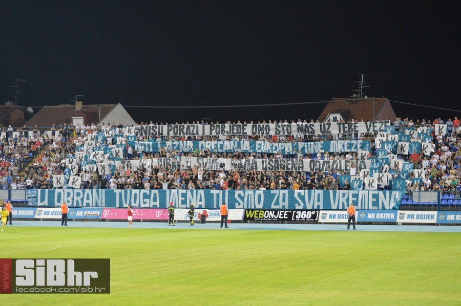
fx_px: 1305
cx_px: 230
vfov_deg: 13.4
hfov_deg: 20.0
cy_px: 153
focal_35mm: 102
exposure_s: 1/125
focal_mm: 68
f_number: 5.6
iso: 3200
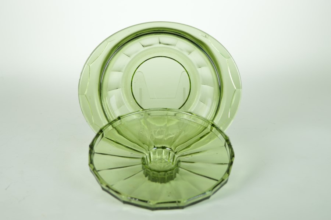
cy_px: 110
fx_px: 468
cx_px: 166
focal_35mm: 51
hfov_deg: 38.9
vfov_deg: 26.4
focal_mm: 34
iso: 100
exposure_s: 1/125
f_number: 6.3
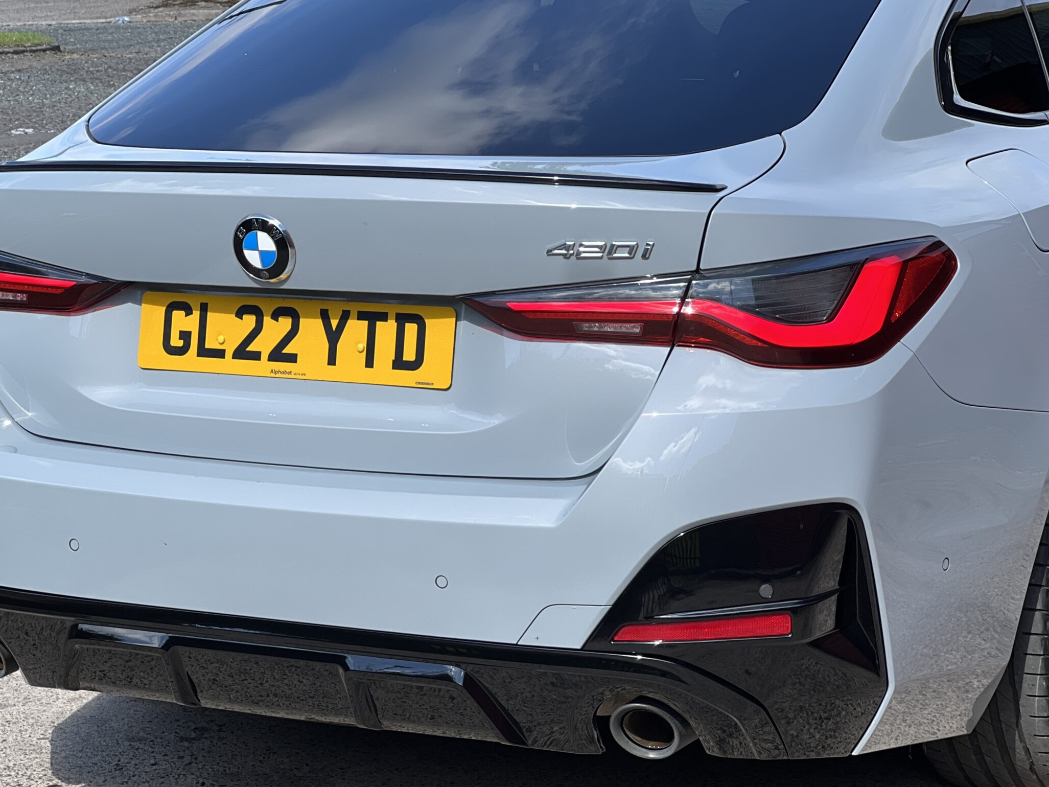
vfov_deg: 15.4
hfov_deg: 20.4
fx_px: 2909
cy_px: 411
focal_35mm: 96
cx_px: 482
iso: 25
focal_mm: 9
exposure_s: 1/230
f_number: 2.8
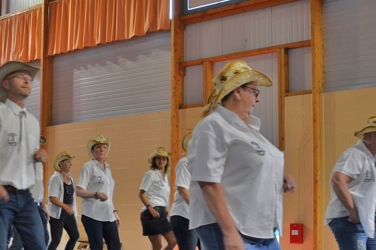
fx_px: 585
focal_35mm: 56
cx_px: 117
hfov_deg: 35.2
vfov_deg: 23.9
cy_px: 192
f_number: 4
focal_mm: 18
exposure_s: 1/60
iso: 400
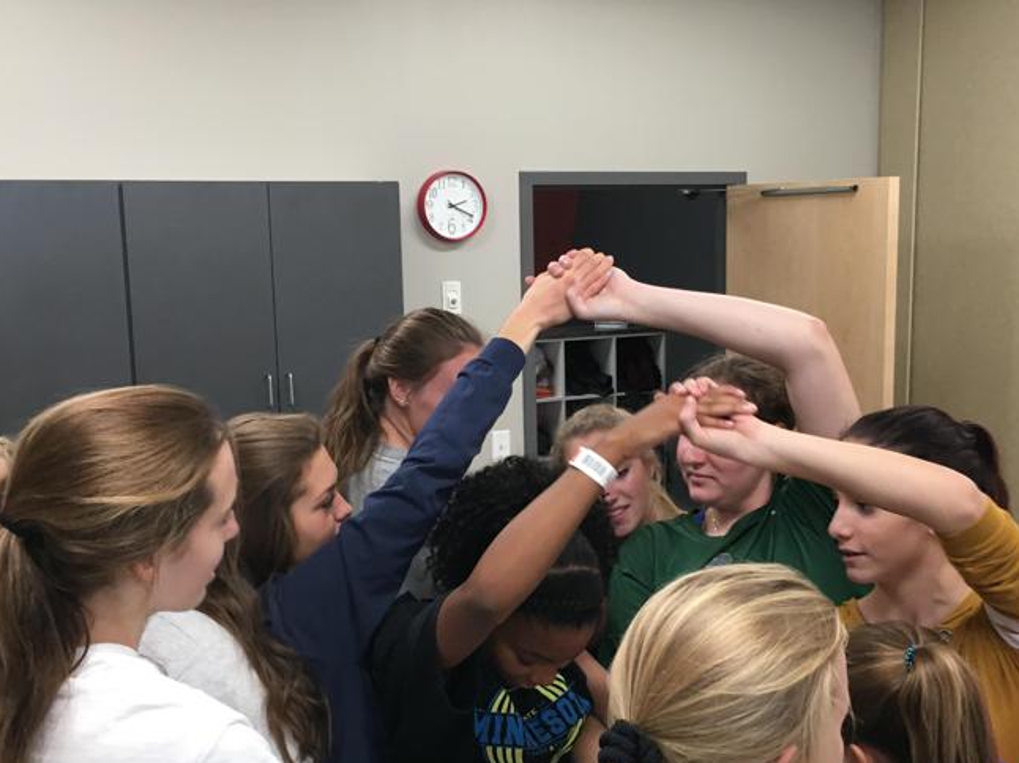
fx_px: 1354
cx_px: 574
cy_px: 454
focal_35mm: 46
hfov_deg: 41.2
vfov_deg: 31.4
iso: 80
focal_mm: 4.15
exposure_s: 1/30
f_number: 2.2
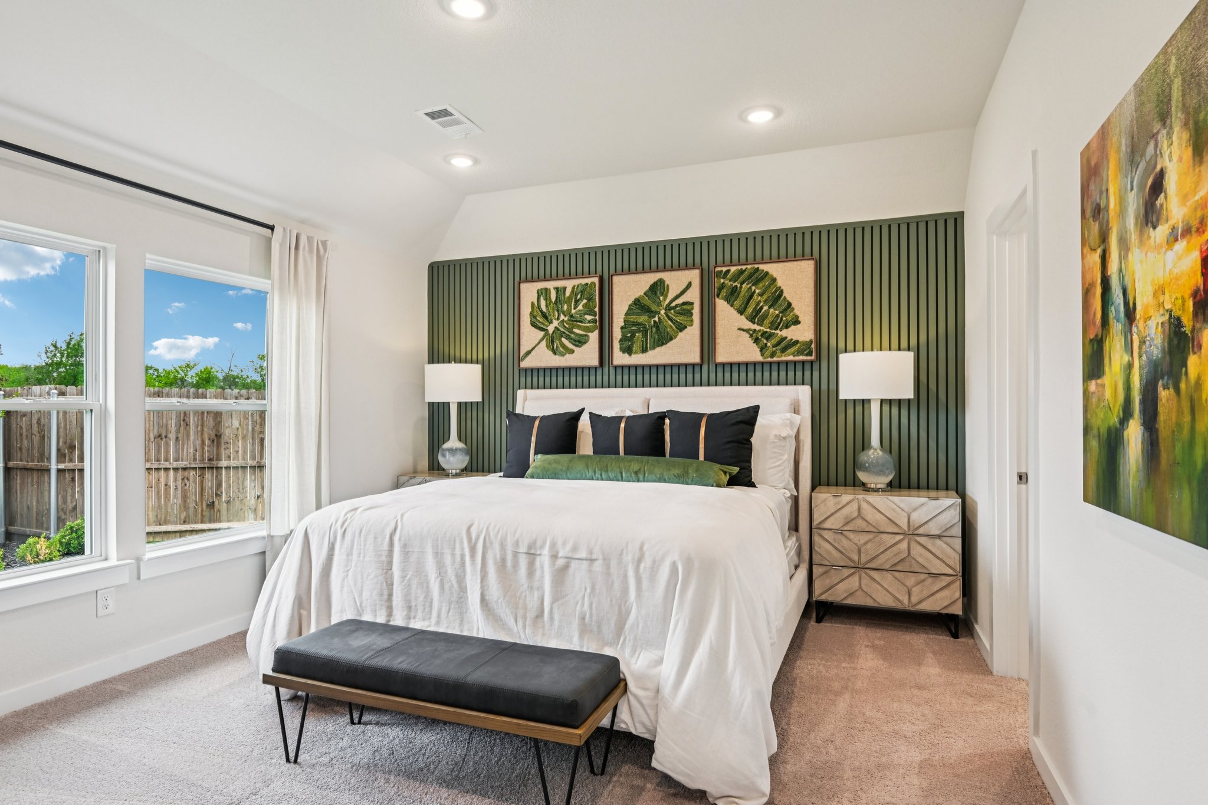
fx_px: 637
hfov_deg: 86.9
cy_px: 402
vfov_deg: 64.5
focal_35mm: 19
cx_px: 604
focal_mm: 19
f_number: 8
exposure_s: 1/80
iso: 400
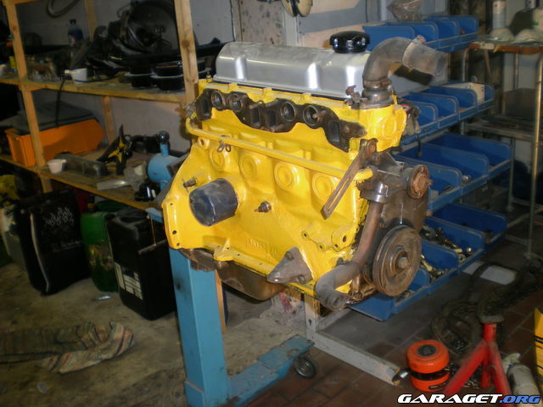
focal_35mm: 38
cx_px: 272
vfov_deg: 37.7
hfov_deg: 49.0
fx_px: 596
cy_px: 204
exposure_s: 1/30
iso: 80
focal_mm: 6.3
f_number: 3.1
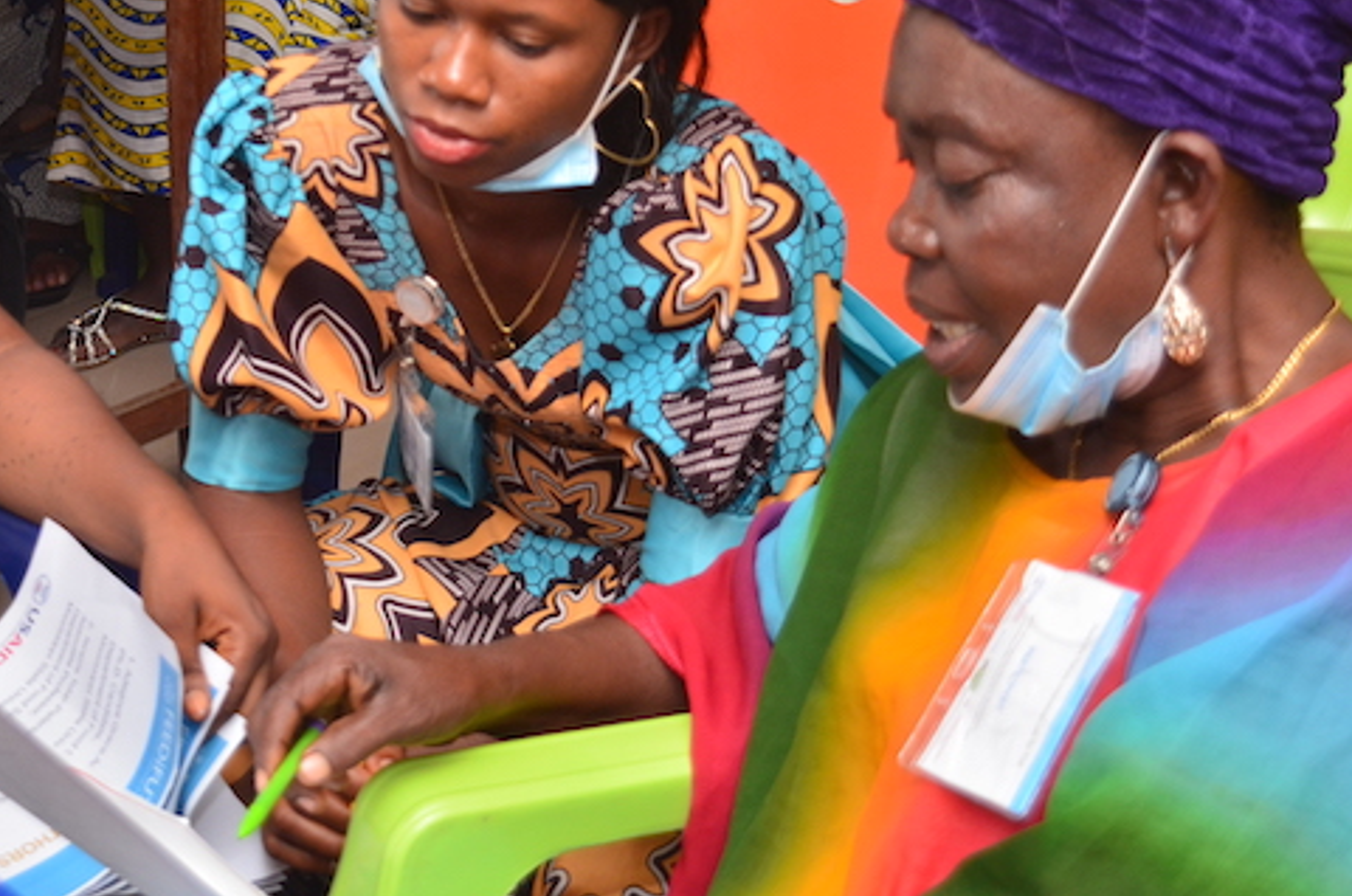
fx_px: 3186
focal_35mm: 85
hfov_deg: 23.9
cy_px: 369
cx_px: 470
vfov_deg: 16.0
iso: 400
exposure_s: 1/60
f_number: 4.5
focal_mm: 34
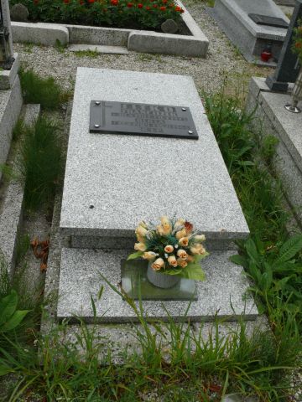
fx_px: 407
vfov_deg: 52.6
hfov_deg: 40.7
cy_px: 201
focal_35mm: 35
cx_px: 151
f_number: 5
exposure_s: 1/250
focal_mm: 7.4
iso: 100
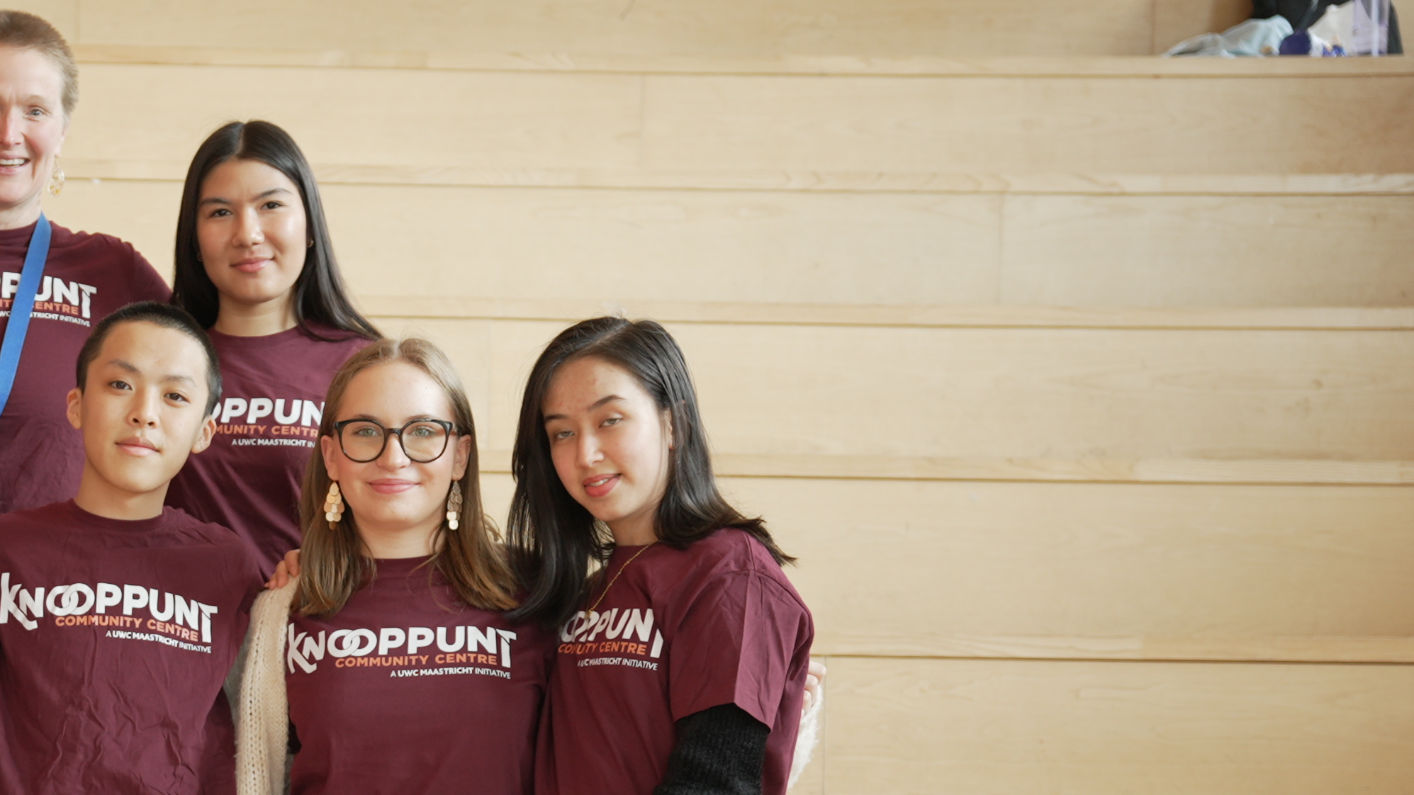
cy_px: 879
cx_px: -40
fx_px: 3691
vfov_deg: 12.1
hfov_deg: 20.9
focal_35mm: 98
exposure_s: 1/50
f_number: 3.2
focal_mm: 44.2
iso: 320
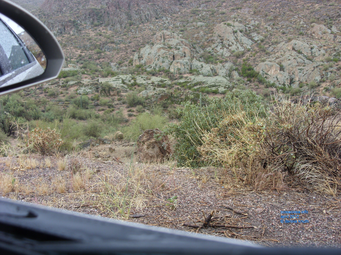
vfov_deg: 37.7
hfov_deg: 49.0
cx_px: 170
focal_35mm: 38
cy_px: 128
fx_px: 374
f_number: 2.8
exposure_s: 1/141
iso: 50
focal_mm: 6.3
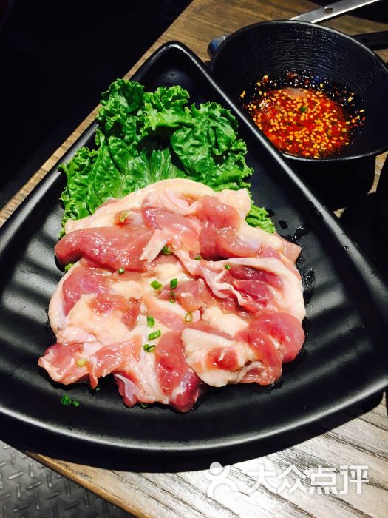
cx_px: 194
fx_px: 433
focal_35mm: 29
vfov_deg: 61.7
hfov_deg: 48.2
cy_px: 259
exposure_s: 1/33
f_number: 2.2
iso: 80
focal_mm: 4.15
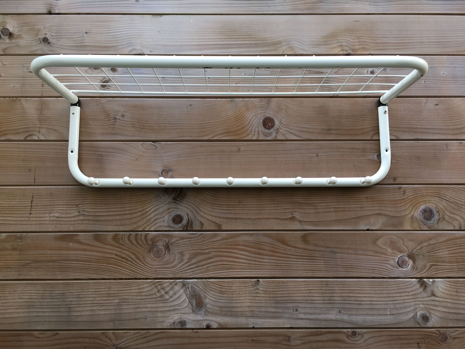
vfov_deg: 48.2
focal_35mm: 29
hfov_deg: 61.7
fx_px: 390
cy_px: 174
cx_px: 232
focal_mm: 4.15
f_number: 2.2
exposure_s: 1/113
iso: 25
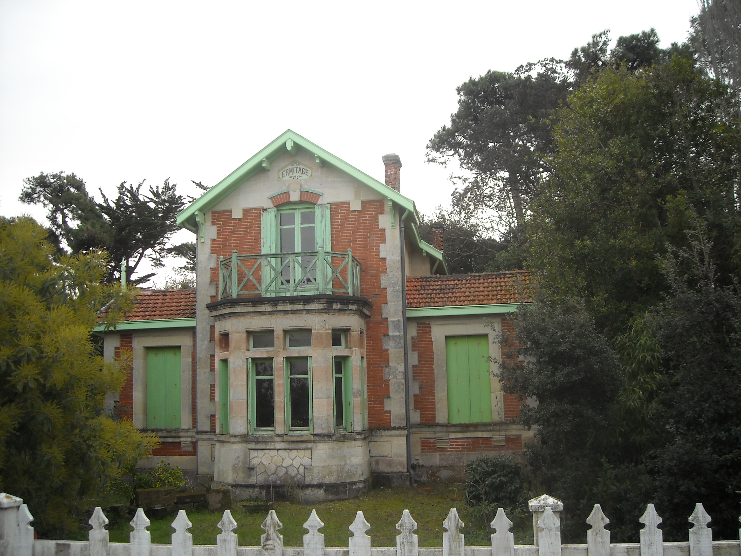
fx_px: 749
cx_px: 370
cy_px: 278
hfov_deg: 52.6
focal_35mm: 35
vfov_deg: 40.7
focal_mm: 5.7
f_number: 2.8
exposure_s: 1/239
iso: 64
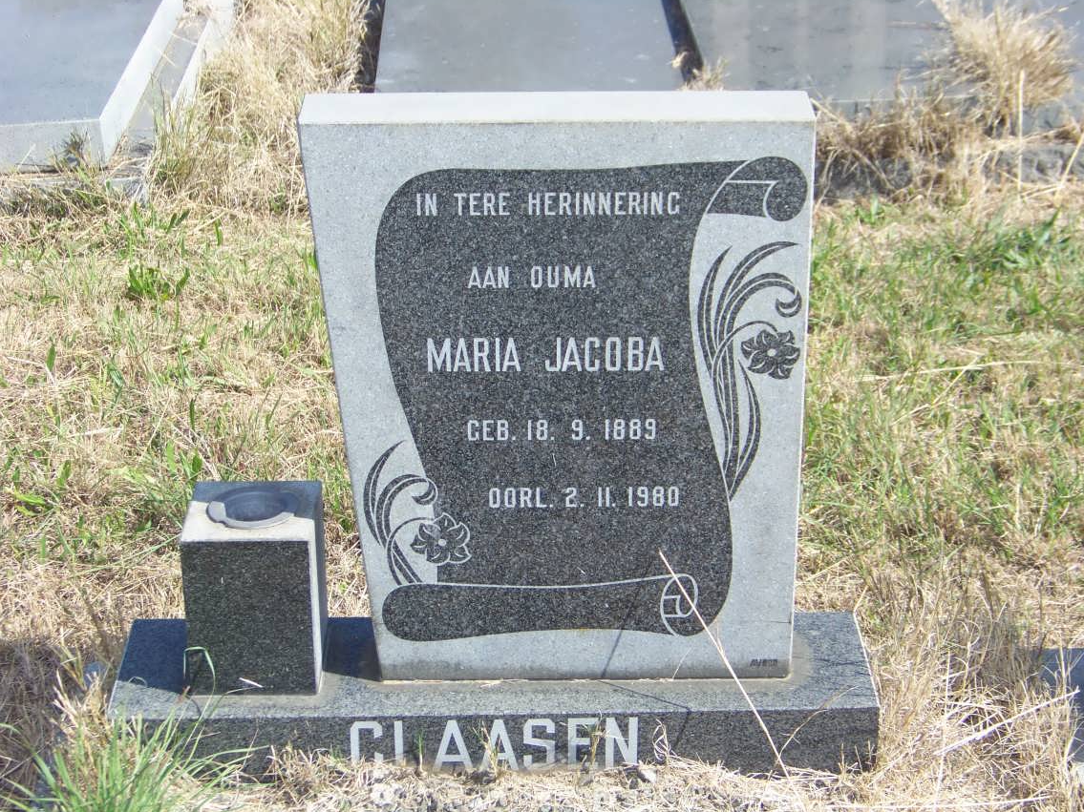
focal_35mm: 74
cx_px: 542
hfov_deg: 26.3
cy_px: 419
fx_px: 2317
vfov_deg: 19.9
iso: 64
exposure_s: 1/500
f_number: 3.2
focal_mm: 11.7
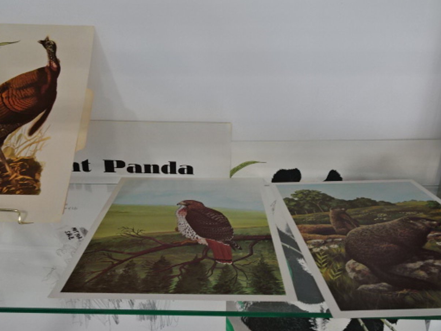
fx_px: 382
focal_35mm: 30
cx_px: 207
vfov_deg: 46.8
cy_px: 175
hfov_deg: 59.9
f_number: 3.5
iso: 125
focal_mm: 4.1
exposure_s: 1/30
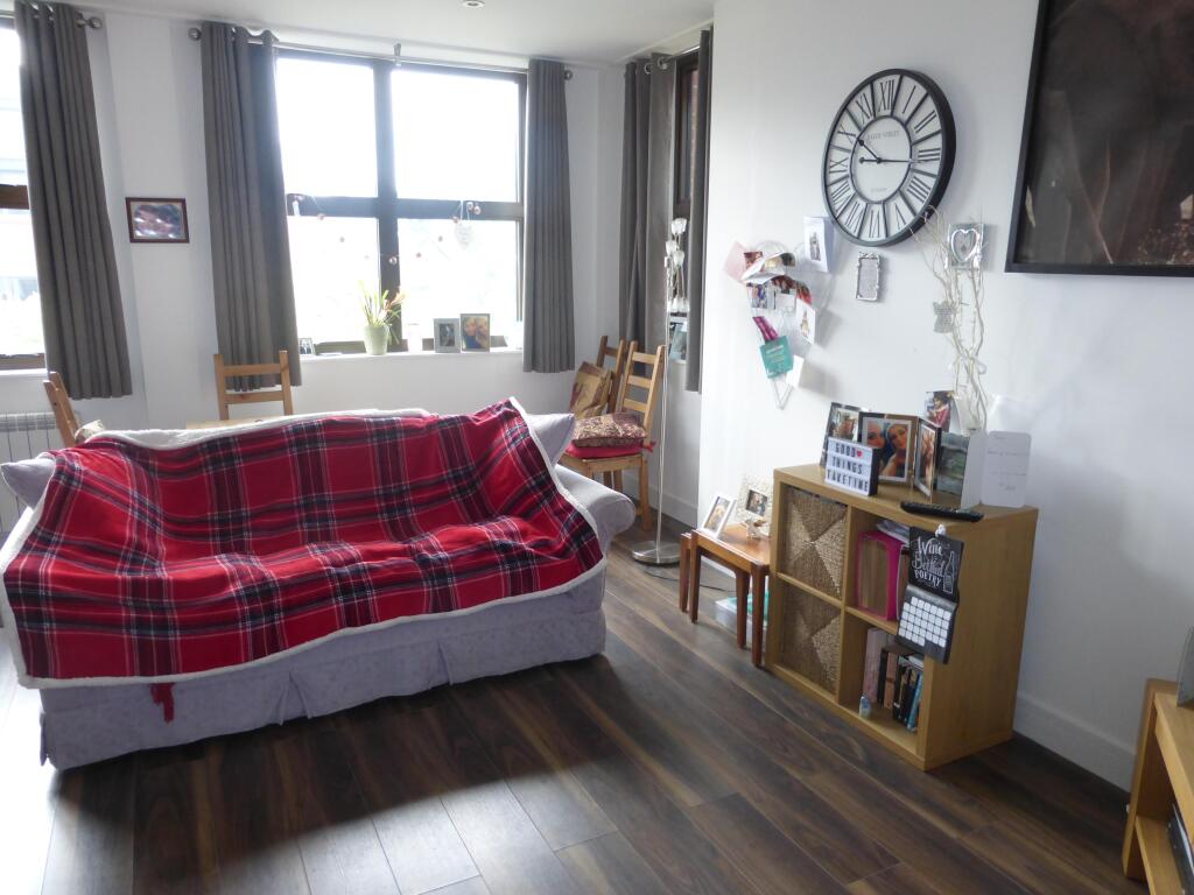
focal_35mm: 24
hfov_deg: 71.6
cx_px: 597
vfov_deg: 56.8
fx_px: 828
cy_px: 448
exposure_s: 1/60
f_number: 3.3
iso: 250
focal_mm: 4.3
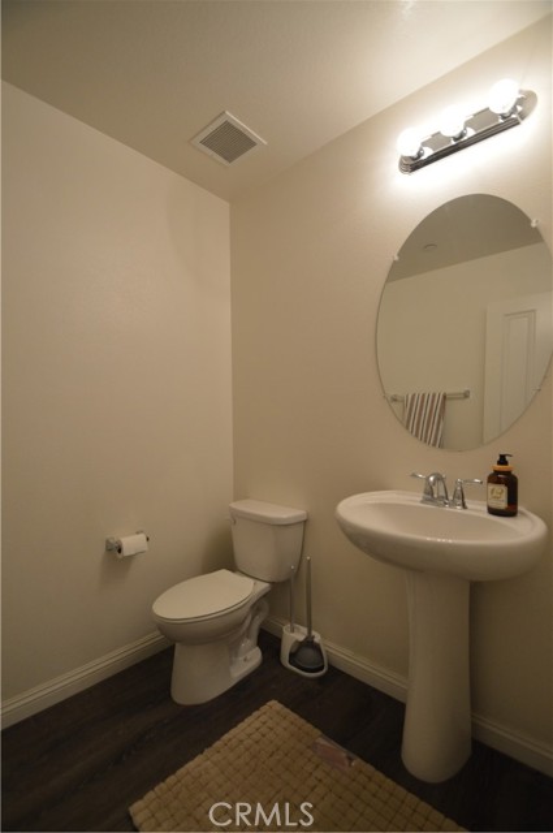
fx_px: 347
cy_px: 416
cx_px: 276
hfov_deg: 77.2
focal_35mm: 15
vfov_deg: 100.5
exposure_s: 1/60
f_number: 3.5
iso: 560
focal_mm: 10
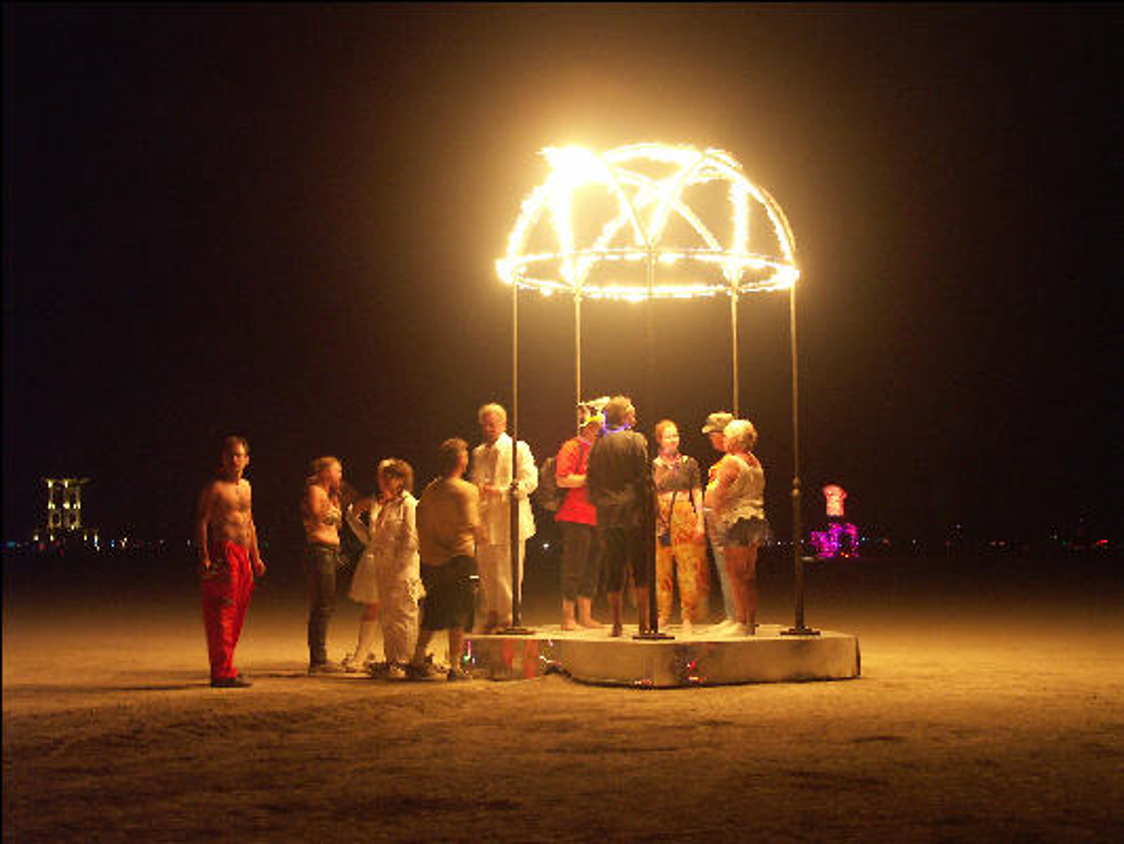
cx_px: 562
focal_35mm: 52
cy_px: 422
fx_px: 1689
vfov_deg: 28.0
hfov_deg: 36.8
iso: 200
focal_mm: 13.4
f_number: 3.2
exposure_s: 1/2.5
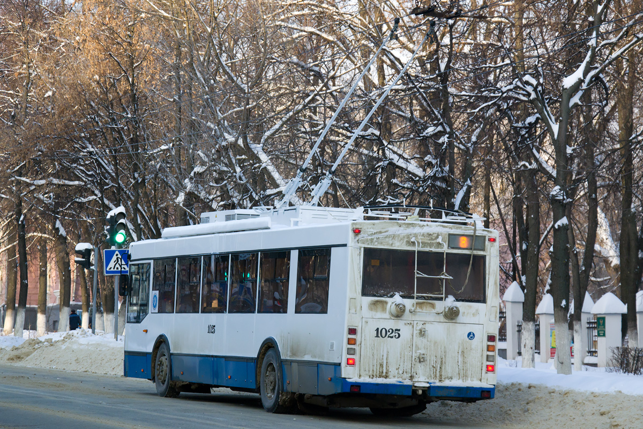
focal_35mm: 112
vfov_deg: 12.2
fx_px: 2009
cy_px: 214
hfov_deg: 18.2
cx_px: 322
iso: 400
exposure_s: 1/320
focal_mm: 75
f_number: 8
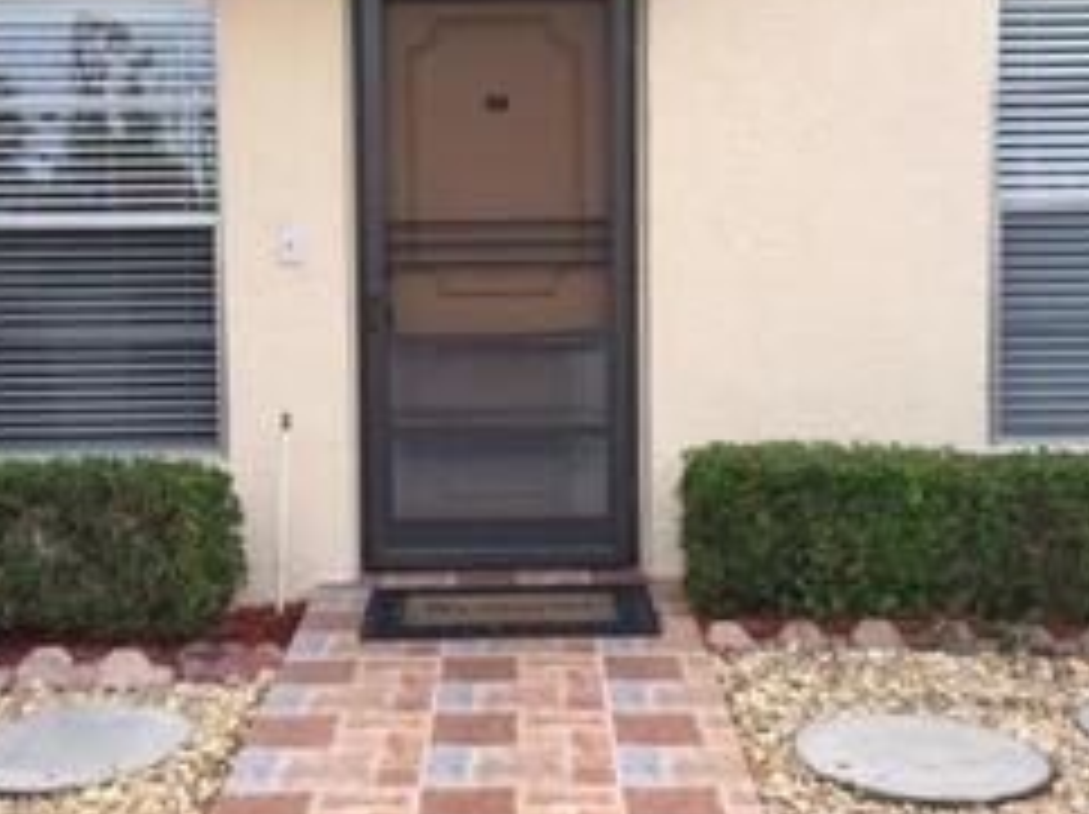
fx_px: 1509
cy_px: 396
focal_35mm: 48
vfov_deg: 30.2
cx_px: 508
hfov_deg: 39.7
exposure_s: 1/590
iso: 32
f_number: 2.2
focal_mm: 4.15
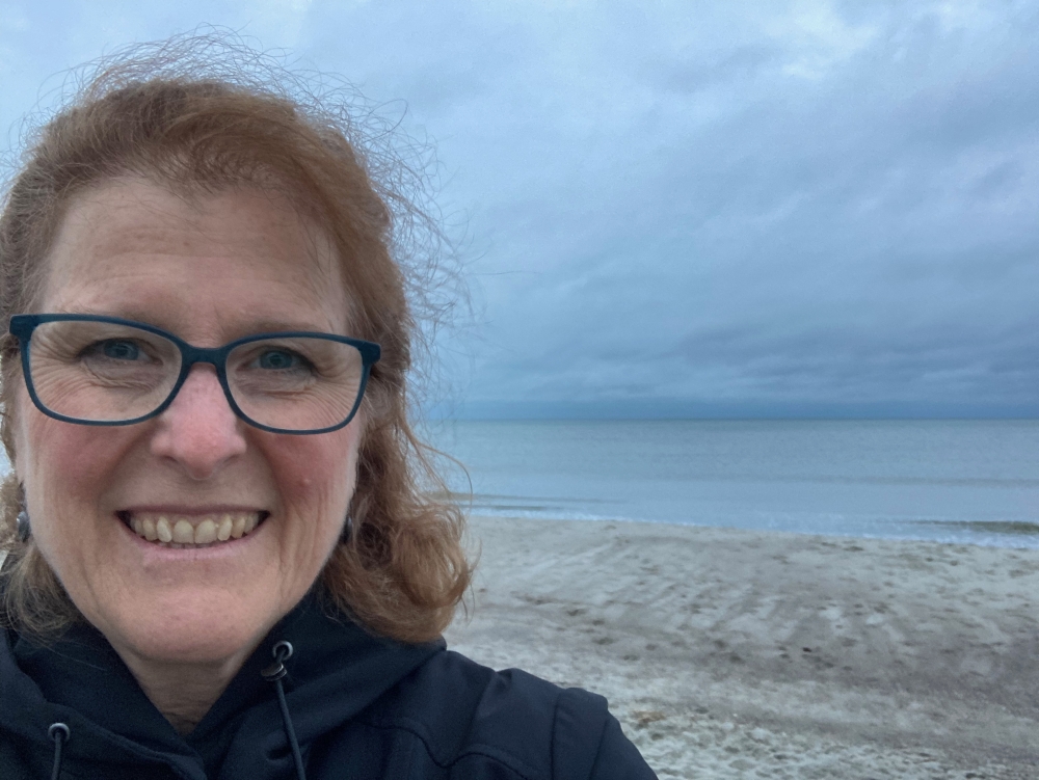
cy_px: 390
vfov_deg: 44.2
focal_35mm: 32
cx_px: 520
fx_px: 961
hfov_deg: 56.8
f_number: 2.2
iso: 320
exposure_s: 1/50
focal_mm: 2.87
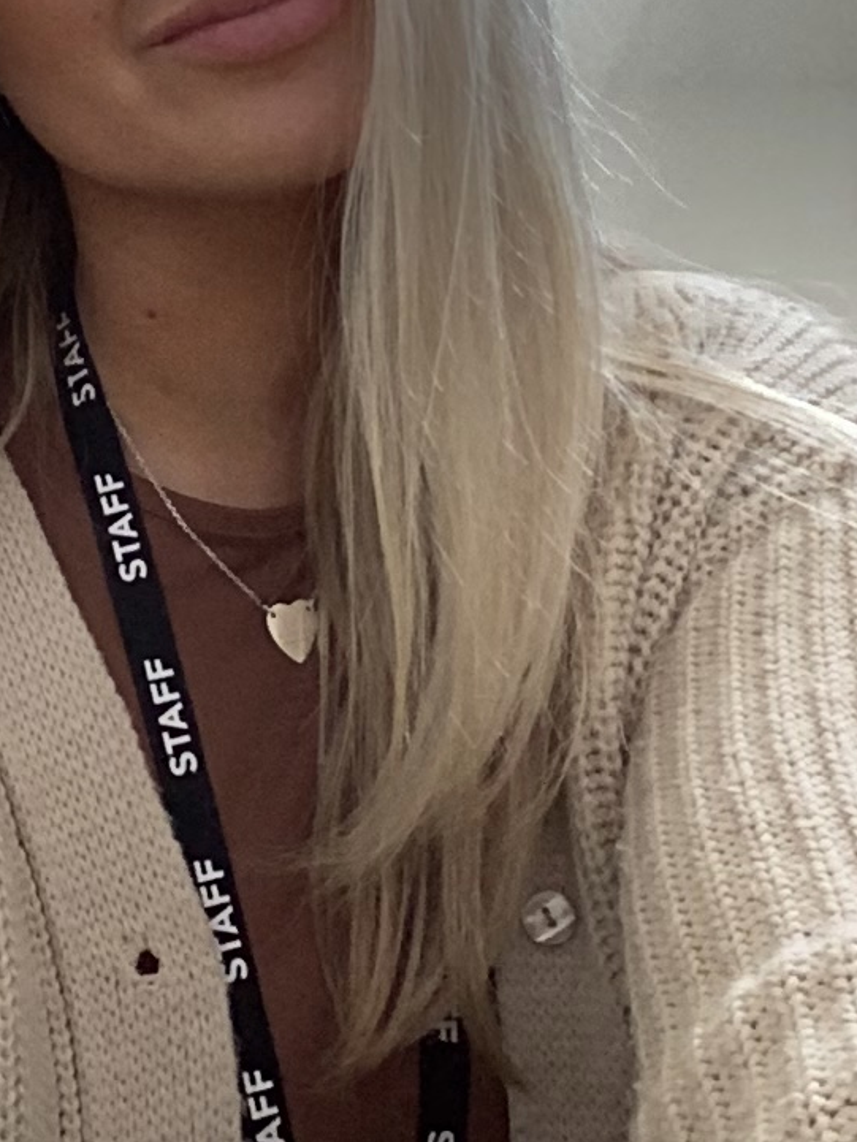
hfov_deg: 26.0
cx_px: 147
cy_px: 371
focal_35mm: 55
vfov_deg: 34.6
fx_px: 1815
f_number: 2.4
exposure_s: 1/33
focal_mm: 2.15
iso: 640
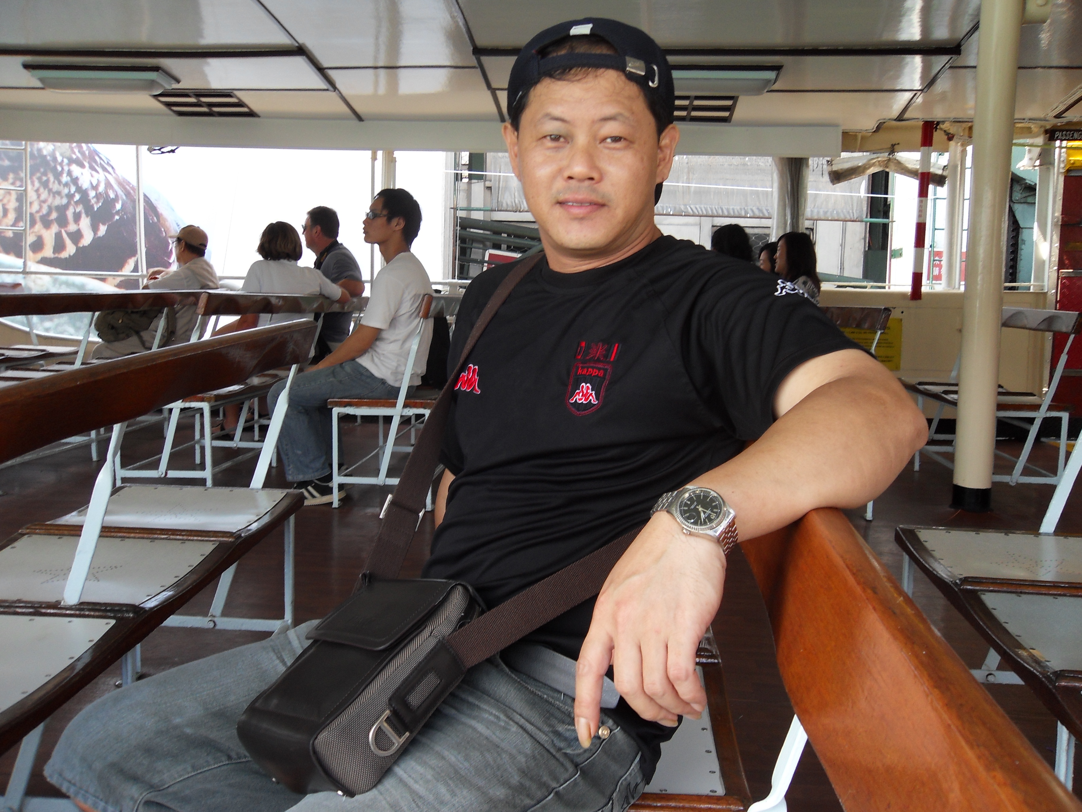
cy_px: 406
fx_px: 1094
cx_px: 541
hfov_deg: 52.6
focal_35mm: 35
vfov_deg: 40.7
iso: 80
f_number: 3.5
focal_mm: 6.3
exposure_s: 1/60
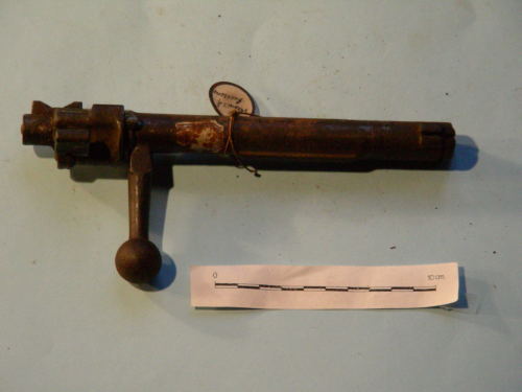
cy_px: 196
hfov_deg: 11.5
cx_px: 261
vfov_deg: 8.6
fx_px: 2594
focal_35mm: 172
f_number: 3.5
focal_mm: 28.7
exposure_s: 1/198
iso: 400
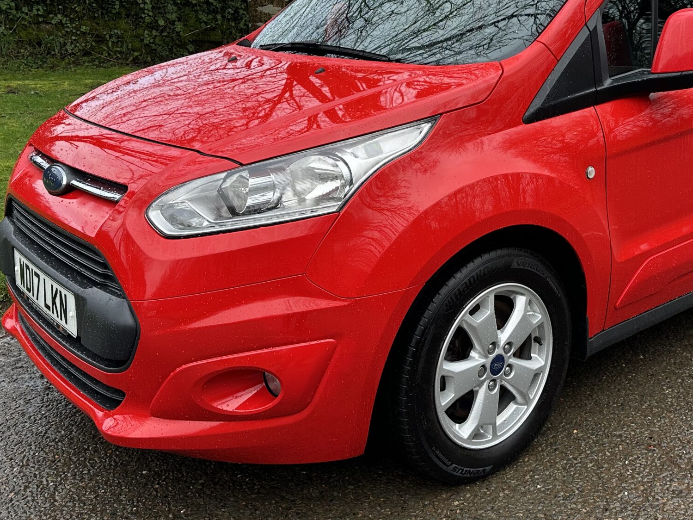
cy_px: 135
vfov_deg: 34.5
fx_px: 821
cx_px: 469
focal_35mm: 41
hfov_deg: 45.0
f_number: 1.78
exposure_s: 1/121
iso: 100
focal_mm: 6.86
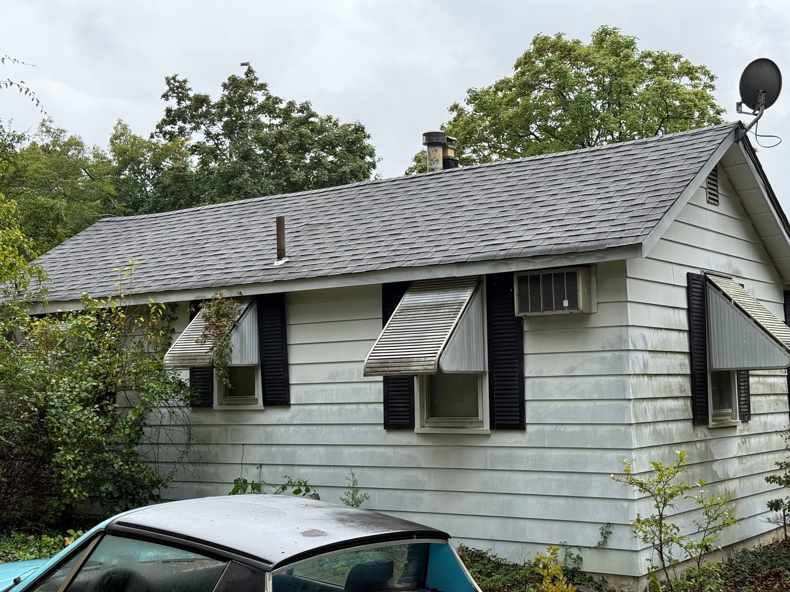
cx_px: 395
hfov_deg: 39.7
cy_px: 296
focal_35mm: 48
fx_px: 1096
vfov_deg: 30.3
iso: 64
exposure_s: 1/975
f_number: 1.78
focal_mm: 6.76
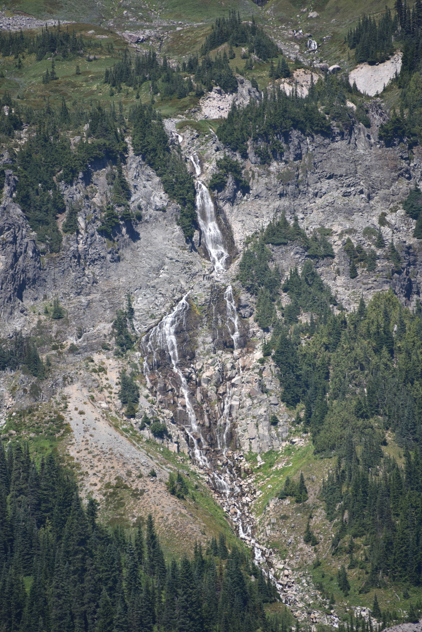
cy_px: 316
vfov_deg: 6.9
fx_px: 5272
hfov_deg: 4.6
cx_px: 211
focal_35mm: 300
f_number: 5.6
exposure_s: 1/640
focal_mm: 300
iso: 180
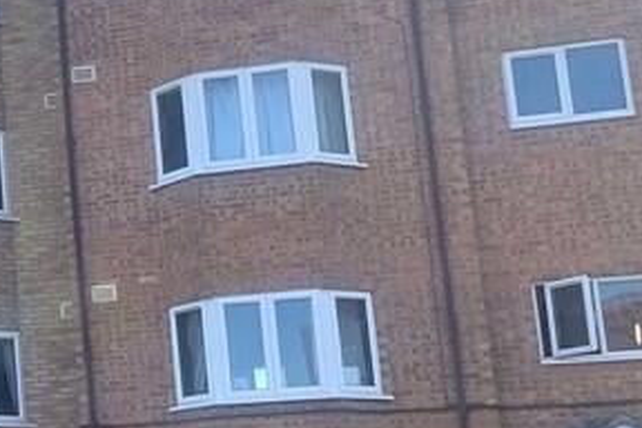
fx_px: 1712
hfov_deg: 18.1
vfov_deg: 14.2
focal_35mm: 96
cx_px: -408
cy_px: 256
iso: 25
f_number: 1.8
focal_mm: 4.25
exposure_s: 1/1513
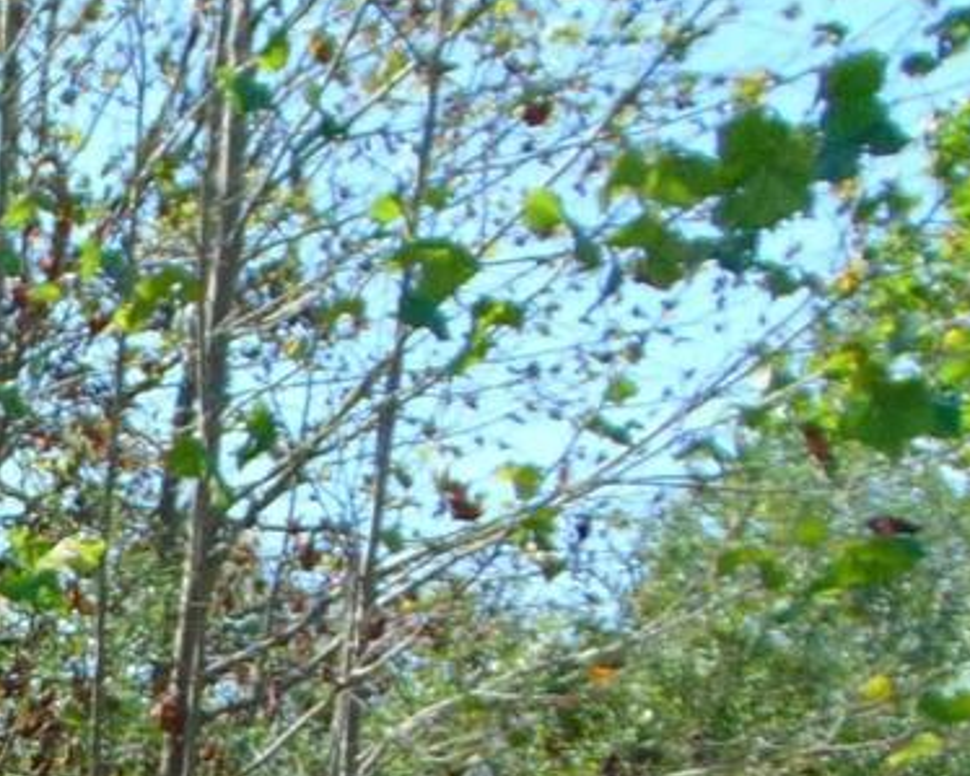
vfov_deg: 15.7
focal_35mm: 94
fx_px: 2698
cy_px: 955
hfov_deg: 18.1
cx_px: -501
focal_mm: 4.5
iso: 100
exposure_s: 1/640
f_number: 3
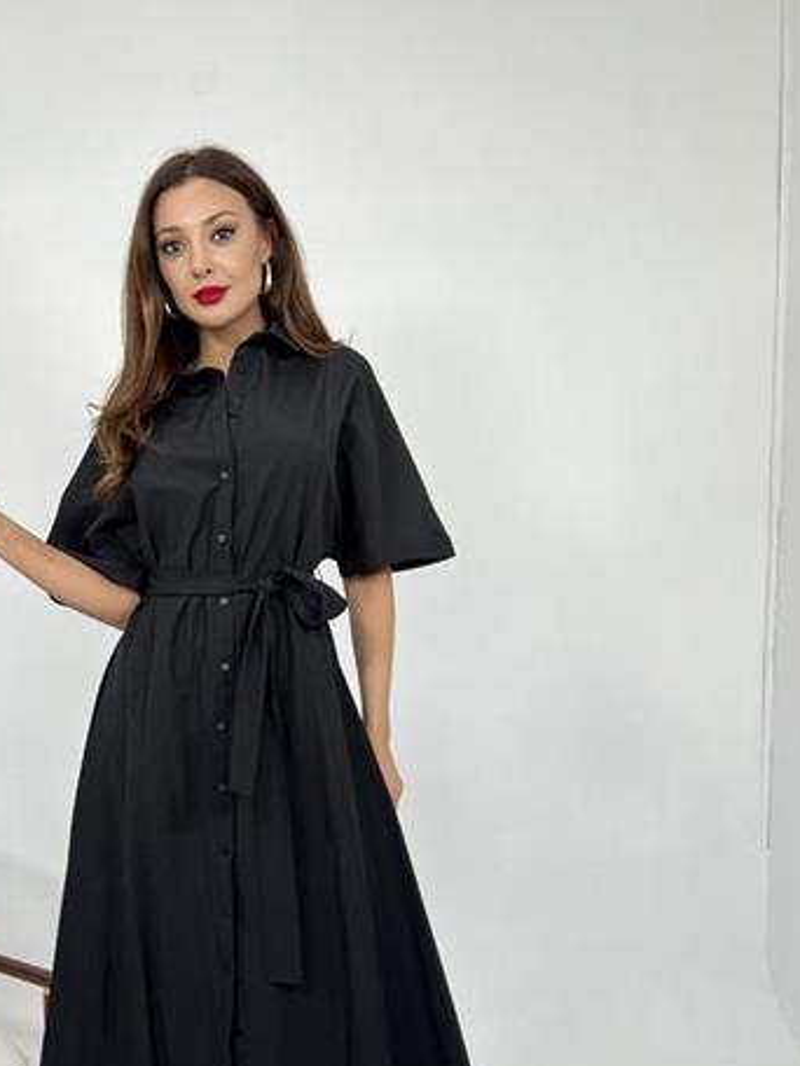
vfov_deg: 47.7
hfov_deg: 37.2
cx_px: 255
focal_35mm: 38
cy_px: 757
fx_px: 1171
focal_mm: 5.7
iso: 40
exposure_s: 1/150
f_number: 1.5
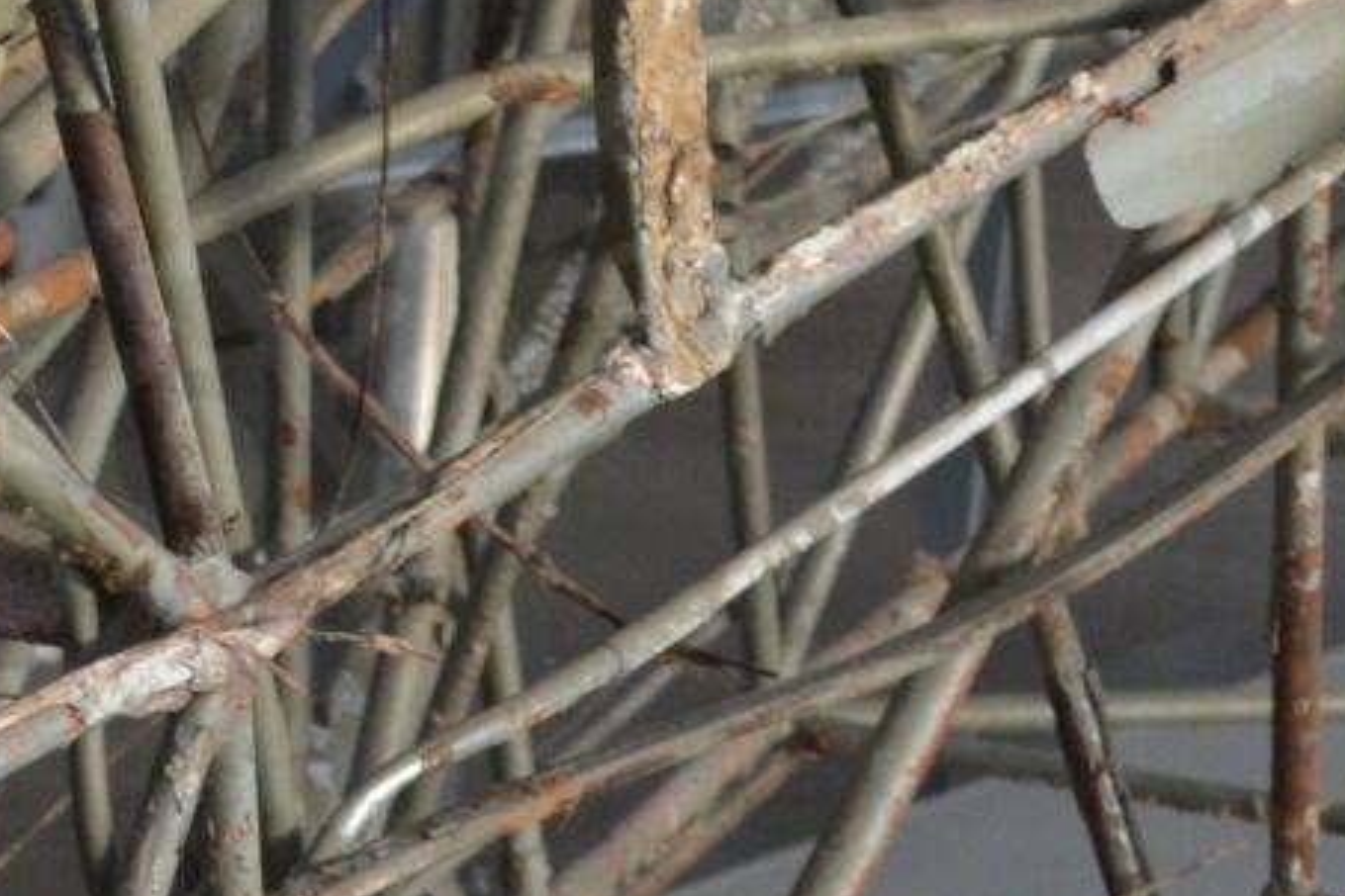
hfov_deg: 9.3
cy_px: 871
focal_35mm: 217
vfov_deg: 6.3
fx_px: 8107
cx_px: -561
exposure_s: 1/30
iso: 400
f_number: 4.8
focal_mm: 32
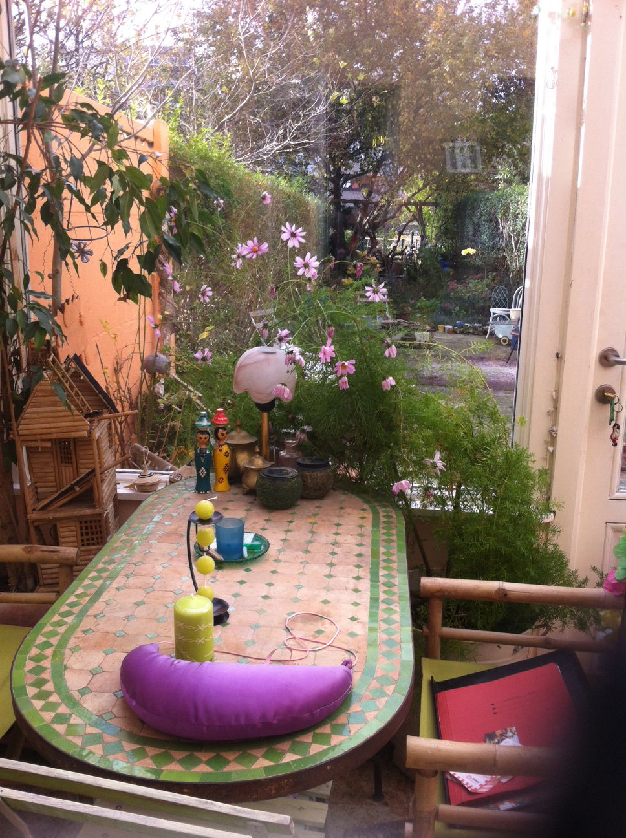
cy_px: 419
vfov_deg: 52.7
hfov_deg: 40.6
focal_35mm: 35
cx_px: 313
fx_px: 846
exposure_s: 1/204
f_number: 2.8
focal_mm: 3.85
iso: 80
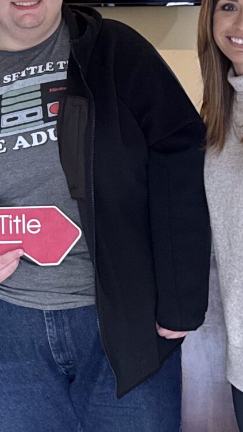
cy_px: 98
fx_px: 1019
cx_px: -68
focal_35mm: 89
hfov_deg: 13.1
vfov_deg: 23.6
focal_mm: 6.76
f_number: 1.78
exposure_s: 1/60
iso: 640
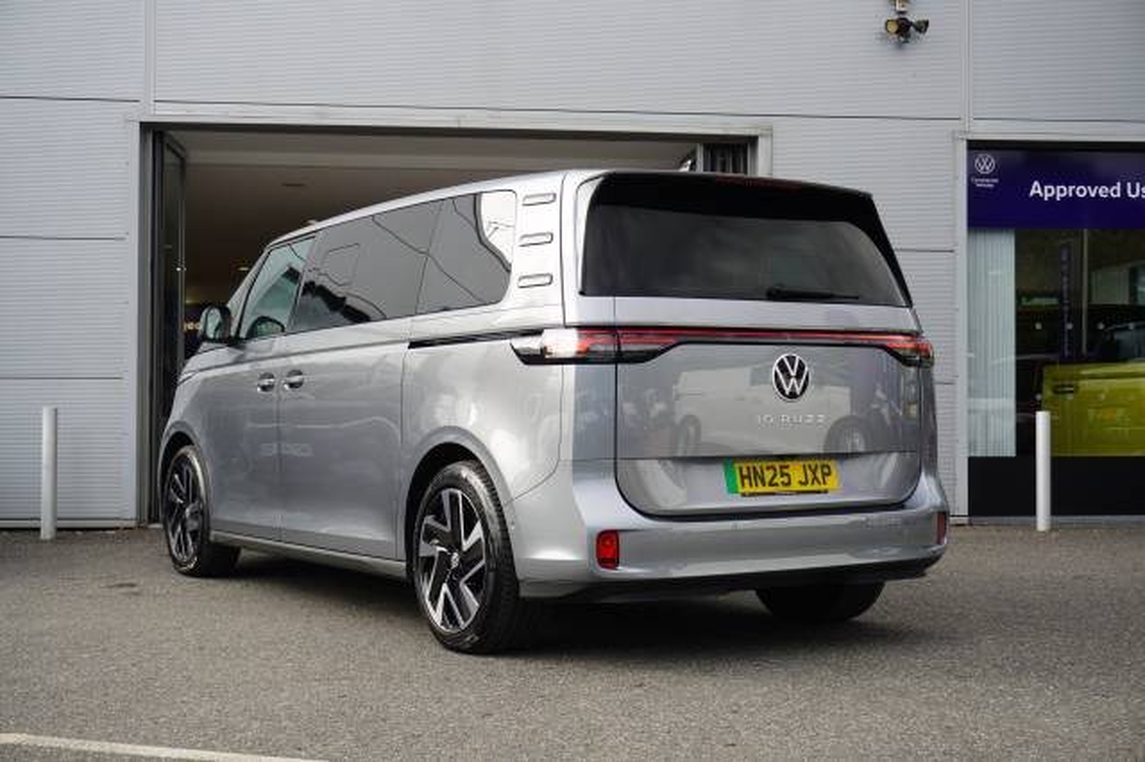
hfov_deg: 41.1
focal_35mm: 48
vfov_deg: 28.0
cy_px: 381
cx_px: 572
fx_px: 1526
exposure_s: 1/80
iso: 100
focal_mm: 32
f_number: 5.6
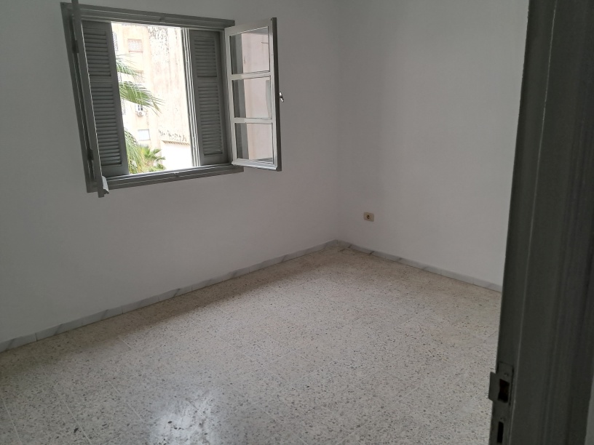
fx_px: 463
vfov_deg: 51.4
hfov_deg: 65.3
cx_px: 297
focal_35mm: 27
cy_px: 222
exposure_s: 1/50
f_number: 1.8
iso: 125
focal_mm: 4
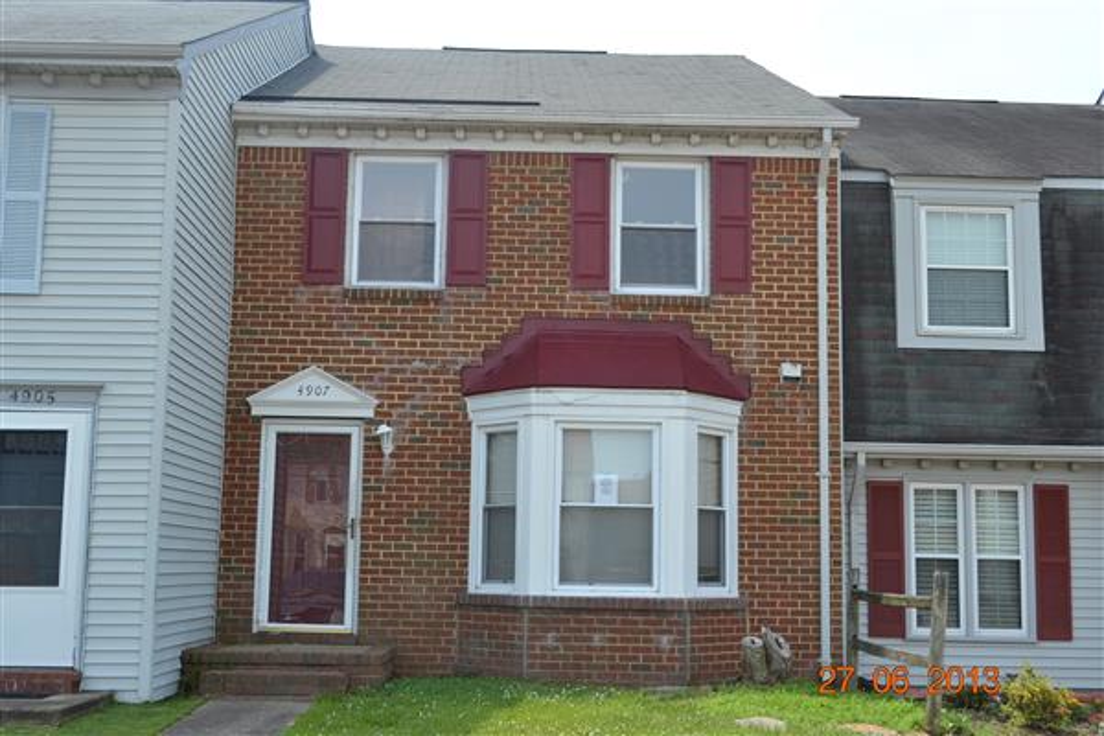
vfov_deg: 31.9
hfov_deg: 46.4
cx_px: 552
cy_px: 368
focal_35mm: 42
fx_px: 1288
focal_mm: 28
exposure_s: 1/160
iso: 100
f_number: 6.3
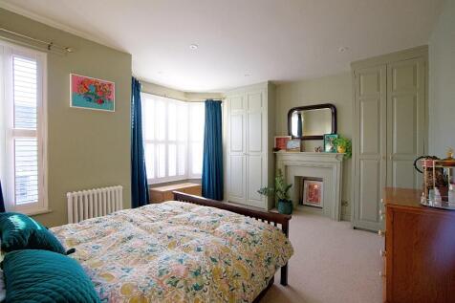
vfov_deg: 77.3
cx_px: 228
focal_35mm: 15
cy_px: 152
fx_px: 190
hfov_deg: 100.4
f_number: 4
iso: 1600
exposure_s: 1/160
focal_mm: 10
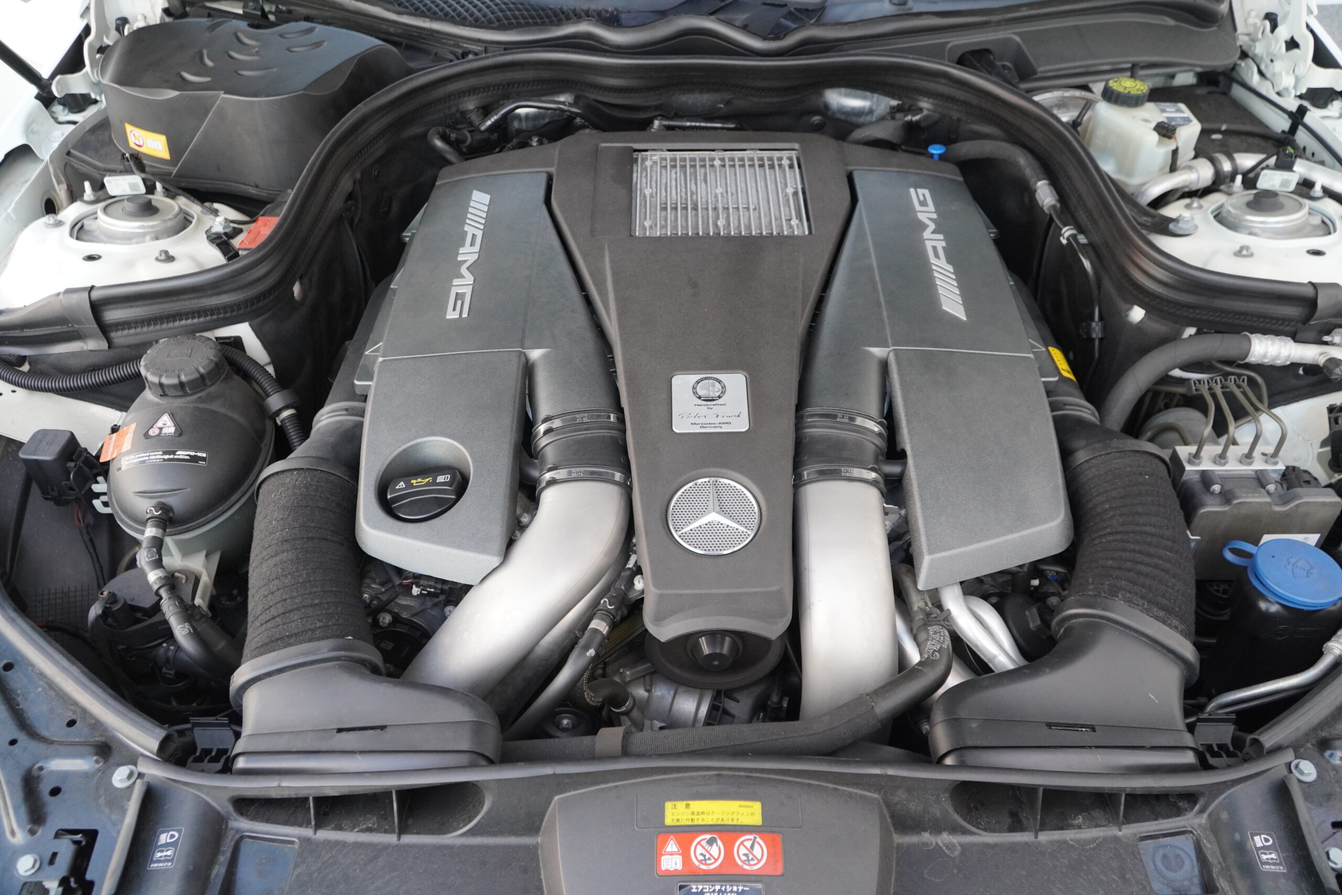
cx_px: 671
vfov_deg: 47.9
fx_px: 1006
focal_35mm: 27
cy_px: 448
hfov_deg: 67.4
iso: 1600
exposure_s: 1/160
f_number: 4
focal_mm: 18
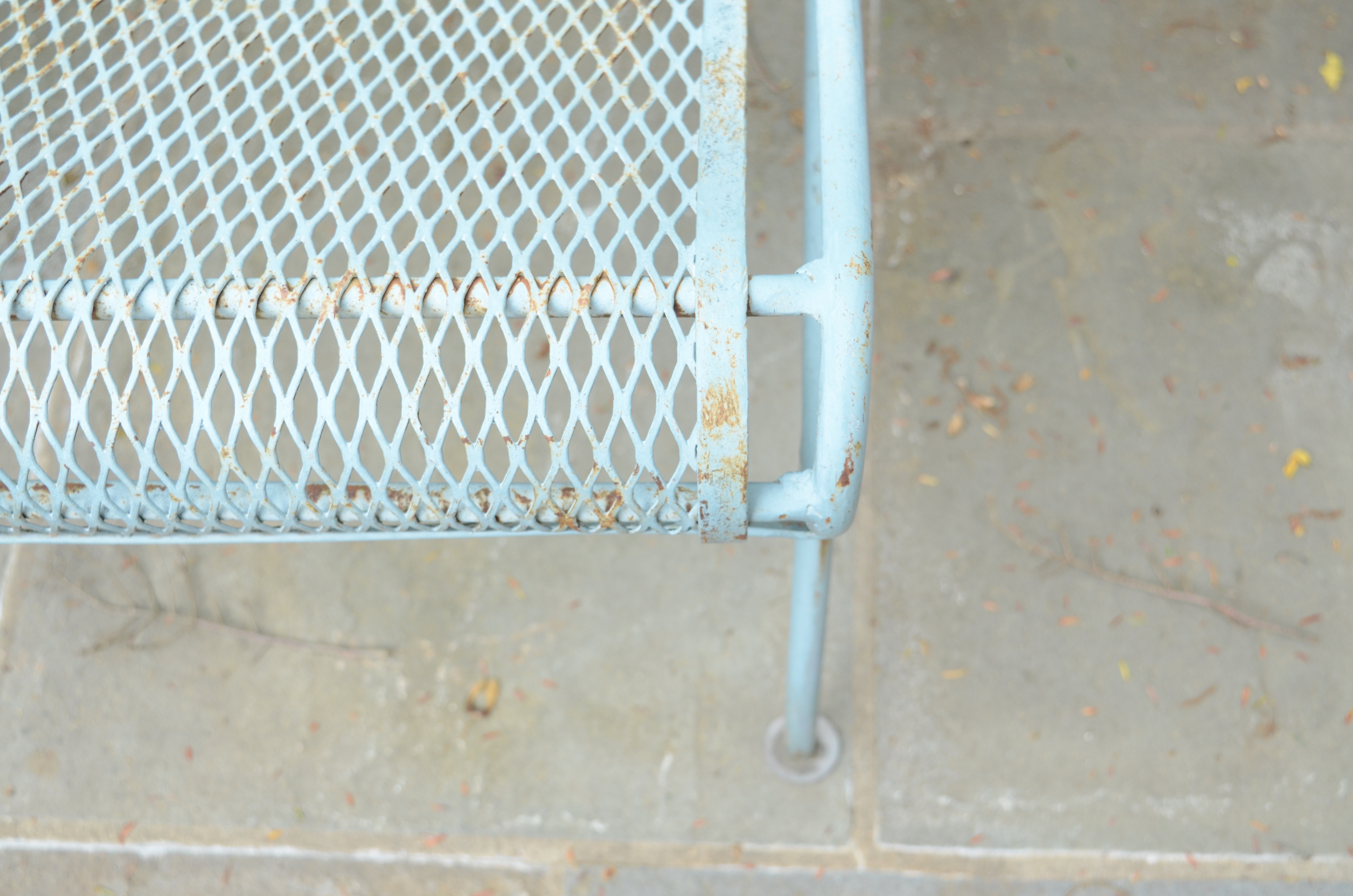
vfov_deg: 26.4
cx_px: 676
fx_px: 1913
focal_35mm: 51
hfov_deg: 39.0
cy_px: 448
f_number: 5.6
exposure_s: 1/160
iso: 500
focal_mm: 34
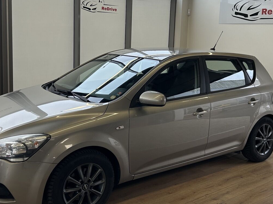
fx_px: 347
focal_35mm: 44
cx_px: 137
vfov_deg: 32.7
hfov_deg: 43.0
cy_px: 80
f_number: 1.5
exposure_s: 1/607
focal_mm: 5.7
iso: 50
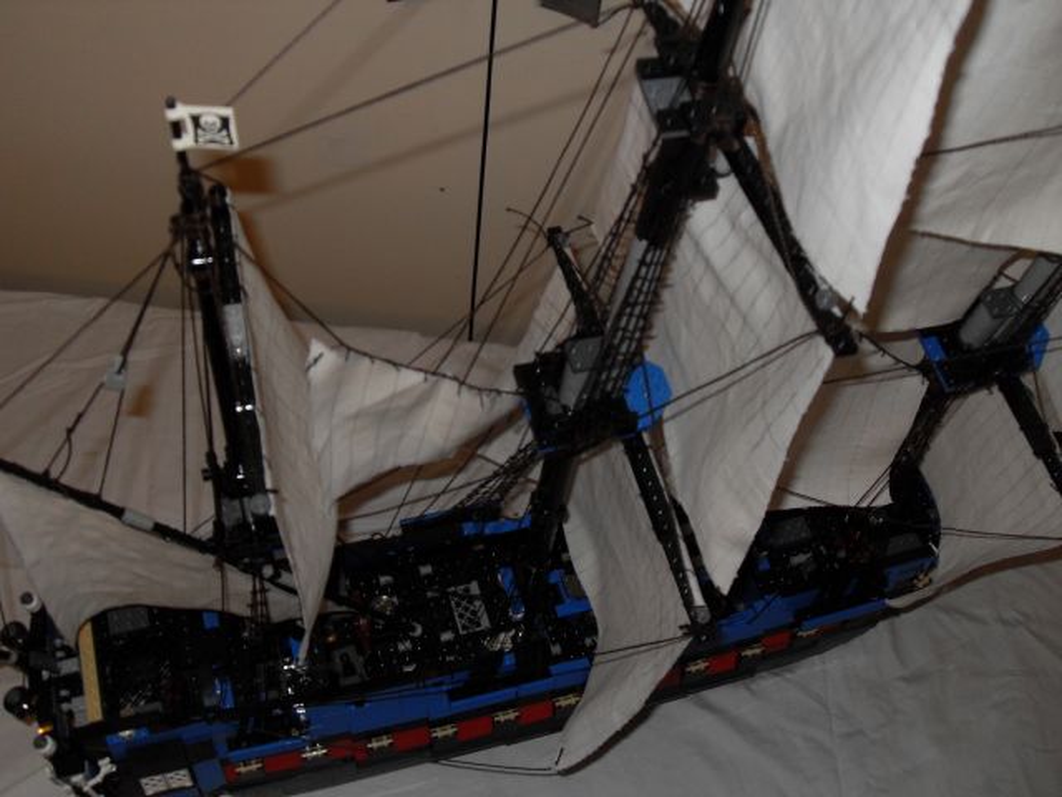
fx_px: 1135
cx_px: 531
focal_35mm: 37
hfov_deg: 50.1
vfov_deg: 38.7
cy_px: 398
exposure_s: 1/45
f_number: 2.8
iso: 100
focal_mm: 6.3
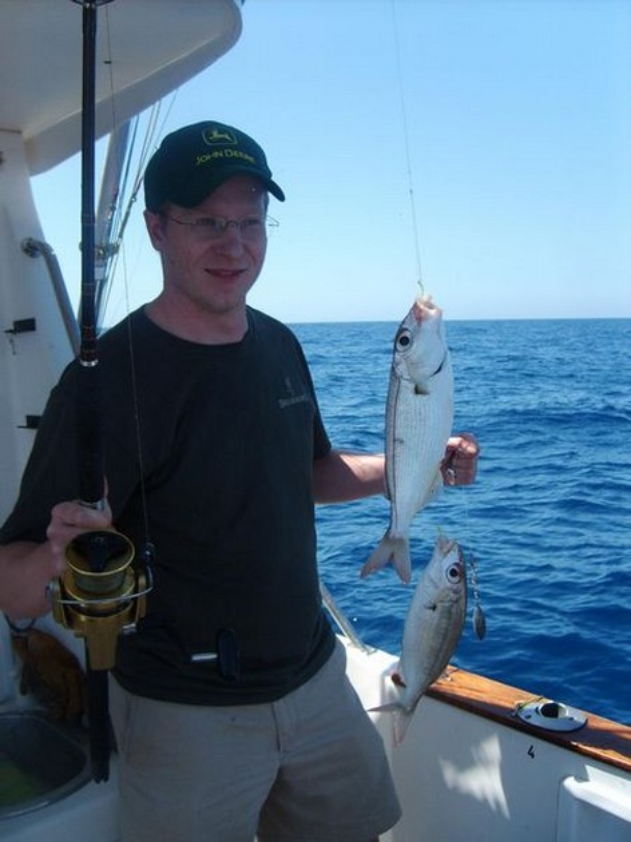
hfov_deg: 40.7
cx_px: 316
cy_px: 421
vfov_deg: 52.6
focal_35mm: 35
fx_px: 851
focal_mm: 5.8
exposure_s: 1/750
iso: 50
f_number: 2.8
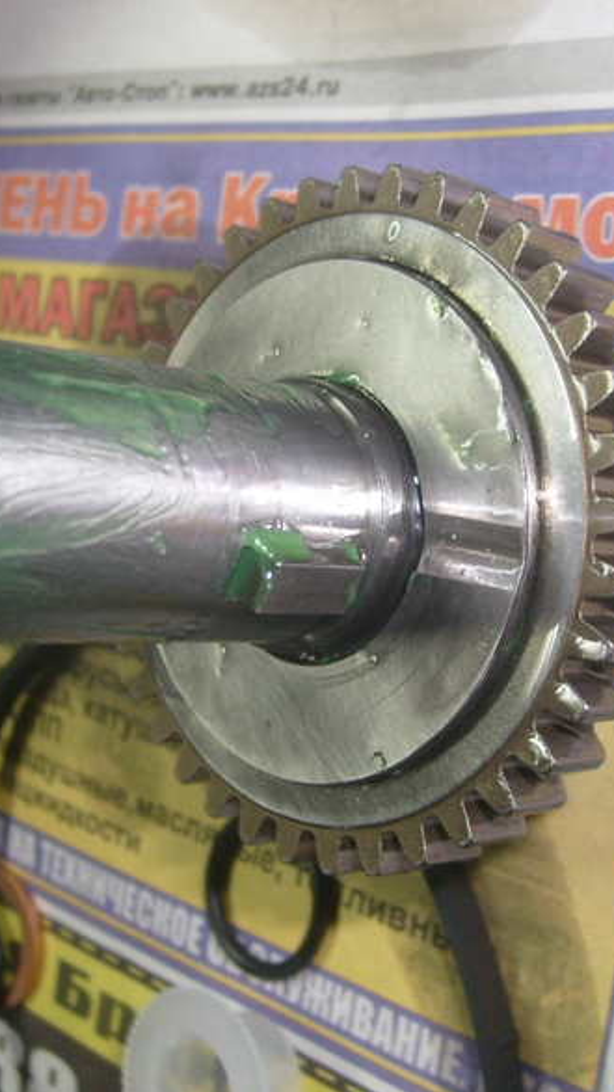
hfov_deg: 23.0
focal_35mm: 52
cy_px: 541
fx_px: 1506
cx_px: 255
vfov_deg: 39.9
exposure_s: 1/45
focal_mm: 5.8
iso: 100
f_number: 2.8
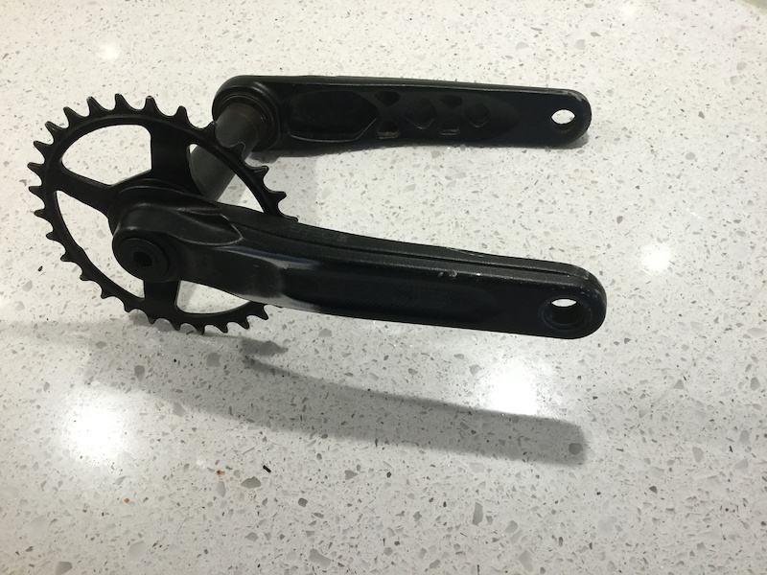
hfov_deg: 58.4
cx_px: 384
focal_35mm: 31
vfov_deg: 45.4
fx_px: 687
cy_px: 288
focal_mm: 3.3
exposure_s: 1/30
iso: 40
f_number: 2.4
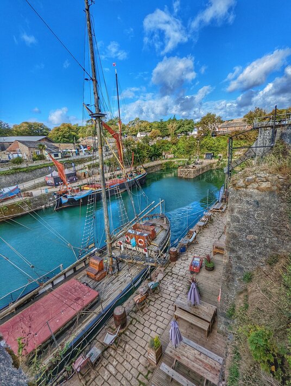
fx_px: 179
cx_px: 146
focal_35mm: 16
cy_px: 193
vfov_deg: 94.4
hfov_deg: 78.3
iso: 50
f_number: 2.2
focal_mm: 2.35
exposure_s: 1/1192
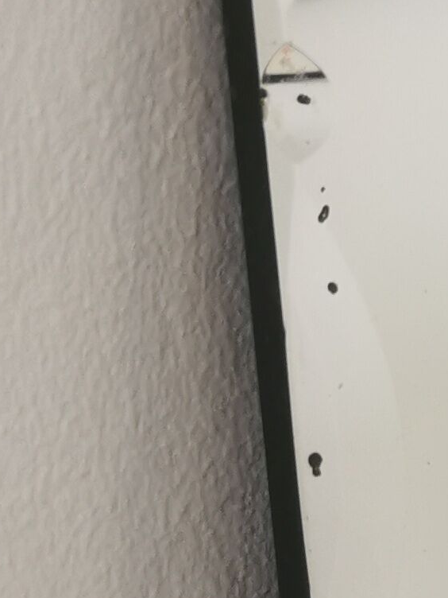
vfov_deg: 14.9
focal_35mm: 131
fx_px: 2261
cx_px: 859
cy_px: 546
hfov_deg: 10.5
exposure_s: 1/50
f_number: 1.8
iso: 125
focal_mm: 5.58
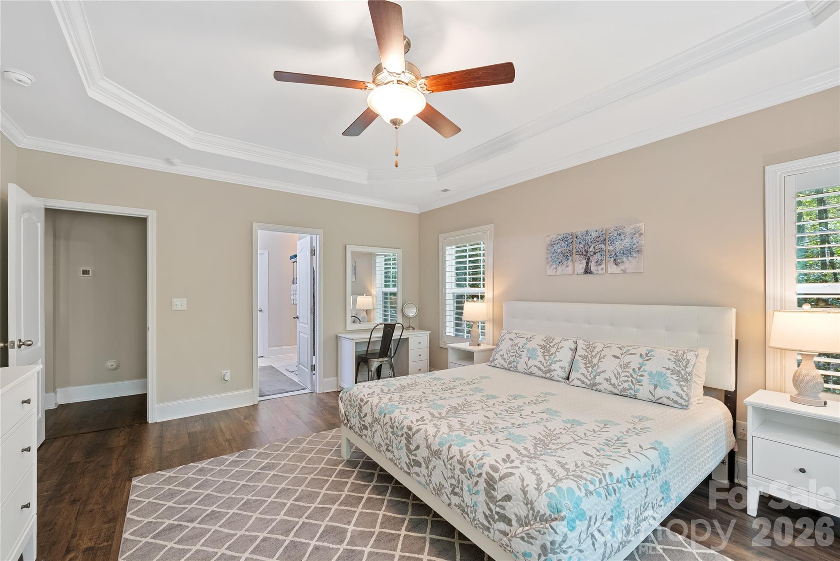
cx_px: 420
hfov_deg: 104.2
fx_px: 327
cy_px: 280
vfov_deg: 81.3
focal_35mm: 14
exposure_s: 2.5
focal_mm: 14
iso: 100
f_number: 10
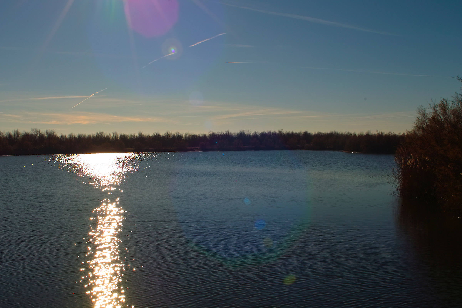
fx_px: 513
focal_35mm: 40
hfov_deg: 48.5
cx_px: 231
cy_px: 154
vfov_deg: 33.4
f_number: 11
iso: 50
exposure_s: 1/500
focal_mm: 24
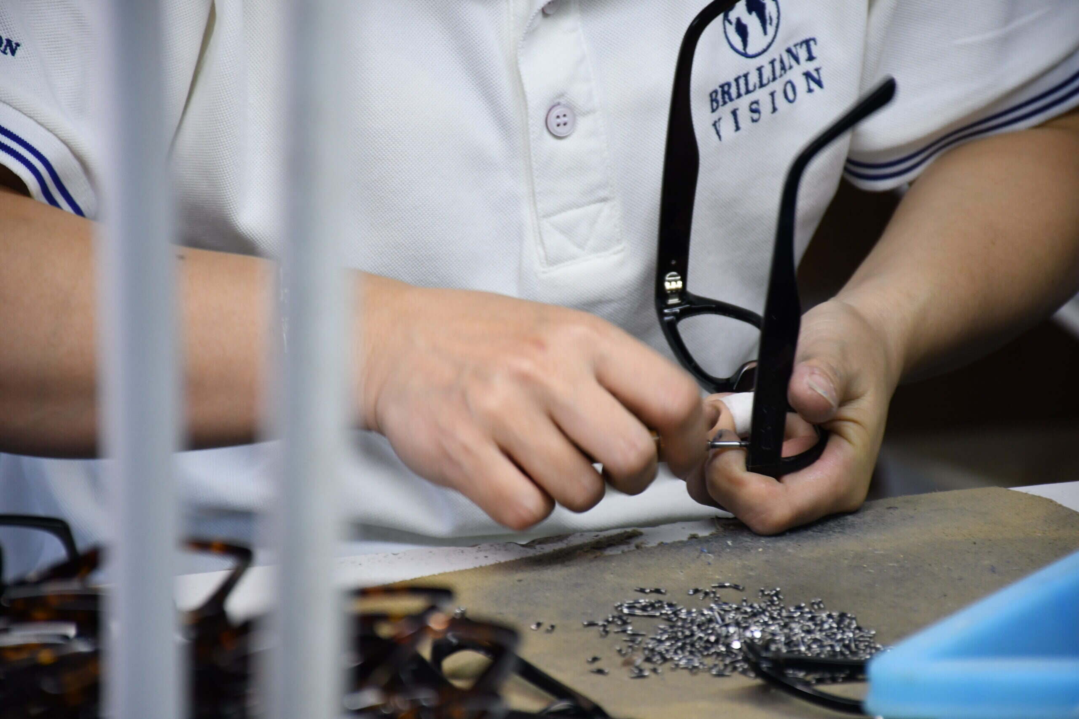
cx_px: 540
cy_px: 360
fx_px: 5844
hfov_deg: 10.5
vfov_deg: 7.0
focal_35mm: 195
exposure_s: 1/80
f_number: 5.6
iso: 1250
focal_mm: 130
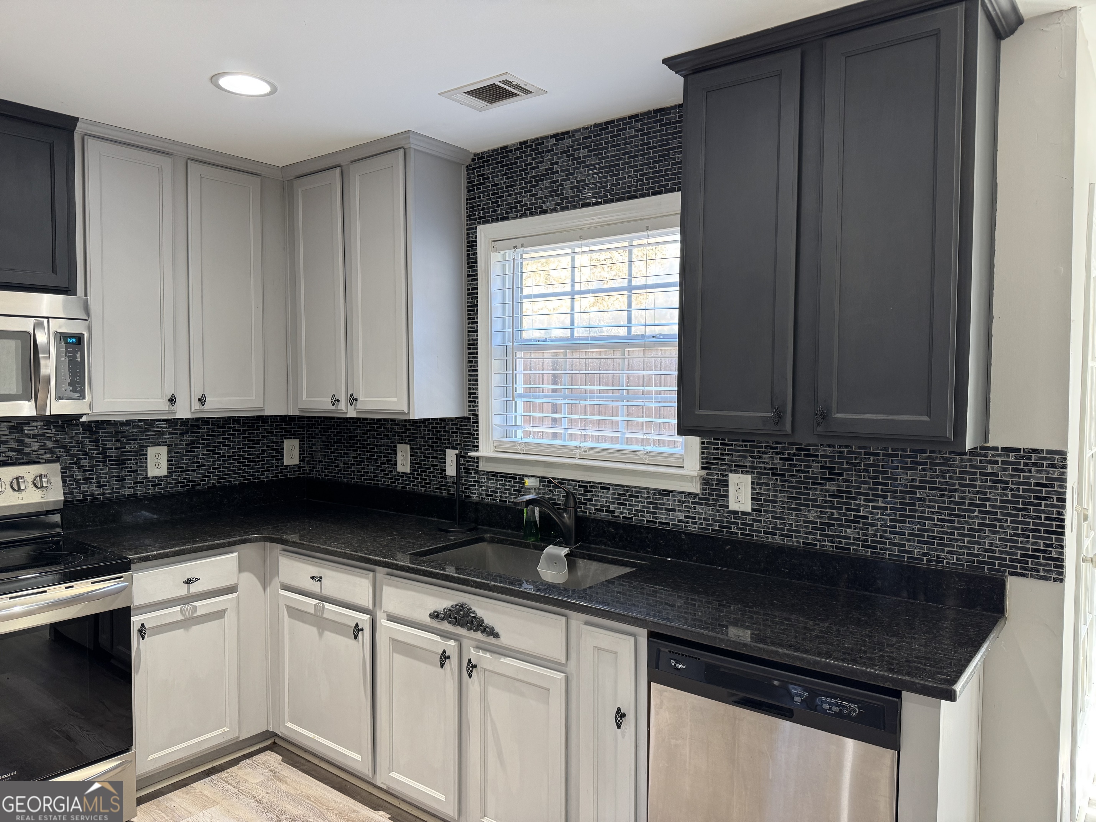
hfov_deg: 71.6
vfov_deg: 56.8
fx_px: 760
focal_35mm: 24
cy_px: 411
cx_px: 548
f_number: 1.78
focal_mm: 6.76
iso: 160
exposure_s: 1/60
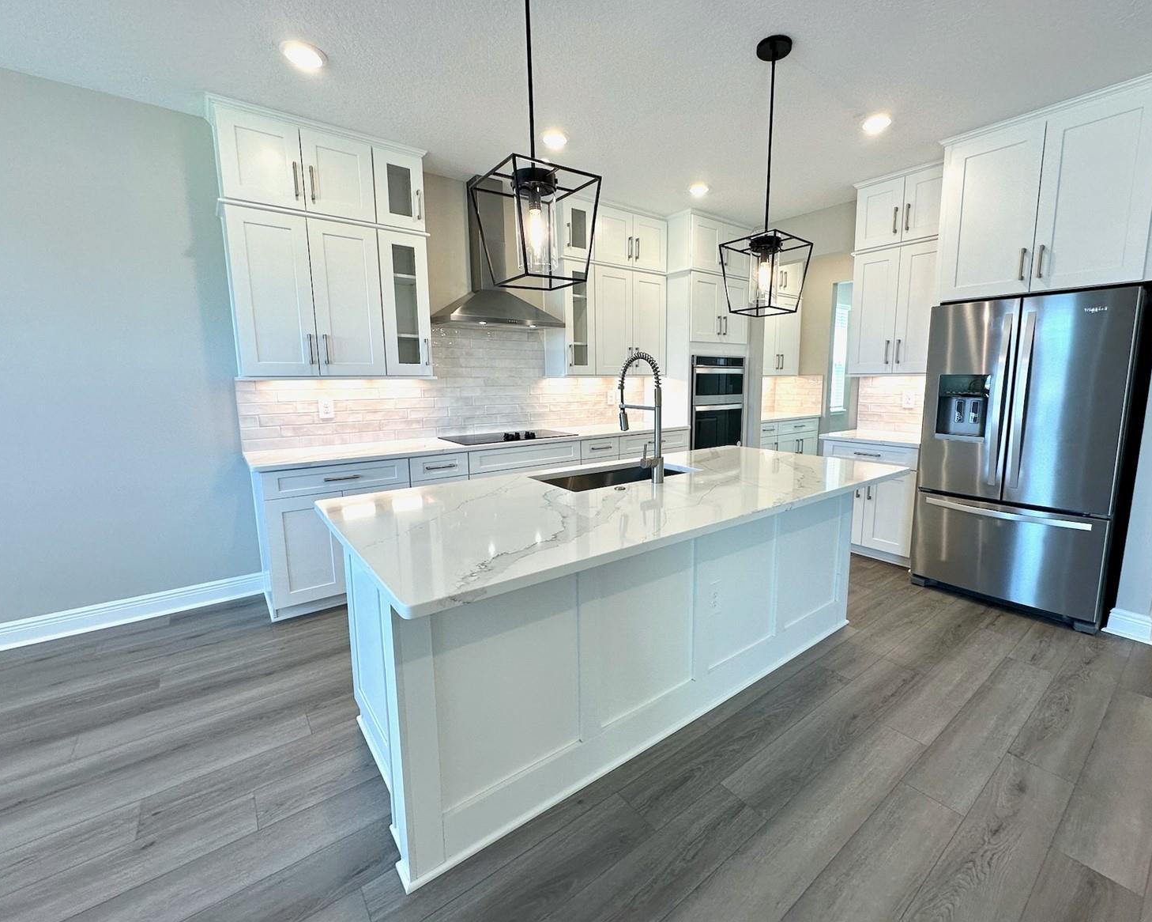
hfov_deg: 96.7
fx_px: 511
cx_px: 614
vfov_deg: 84.0
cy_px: 449
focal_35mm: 15
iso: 80
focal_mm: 2.22
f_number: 2.2
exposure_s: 1/120
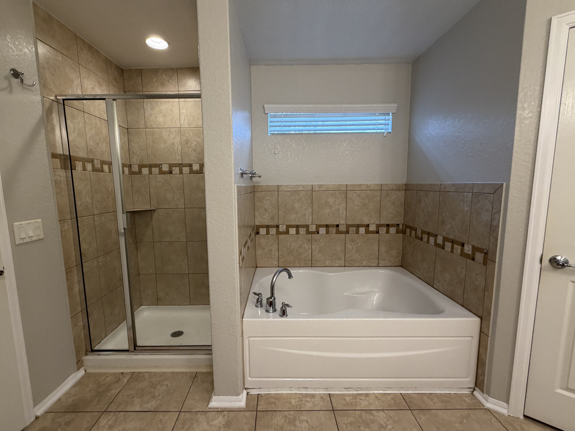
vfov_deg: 78.1
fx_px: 266
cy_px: 220
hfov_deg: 94.5
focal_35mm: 16
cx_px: 277
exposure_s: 1/120
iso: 250
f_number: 2.2
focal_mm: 2.22
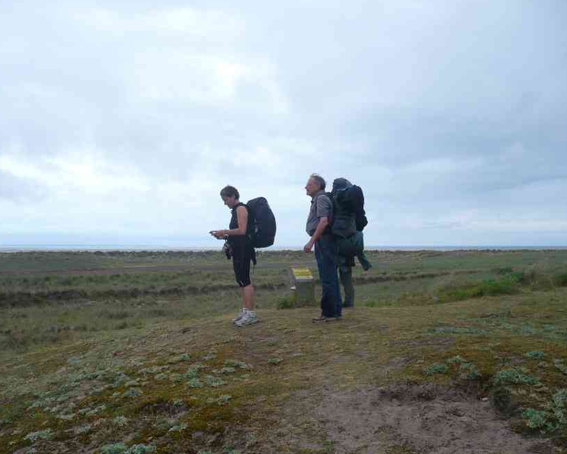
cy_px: 228
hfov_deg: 49.1
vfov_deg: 40.1
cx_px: 265
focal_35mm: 37
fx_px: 621
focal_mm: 5.8
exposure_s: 1/640
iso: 100
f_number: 2.8
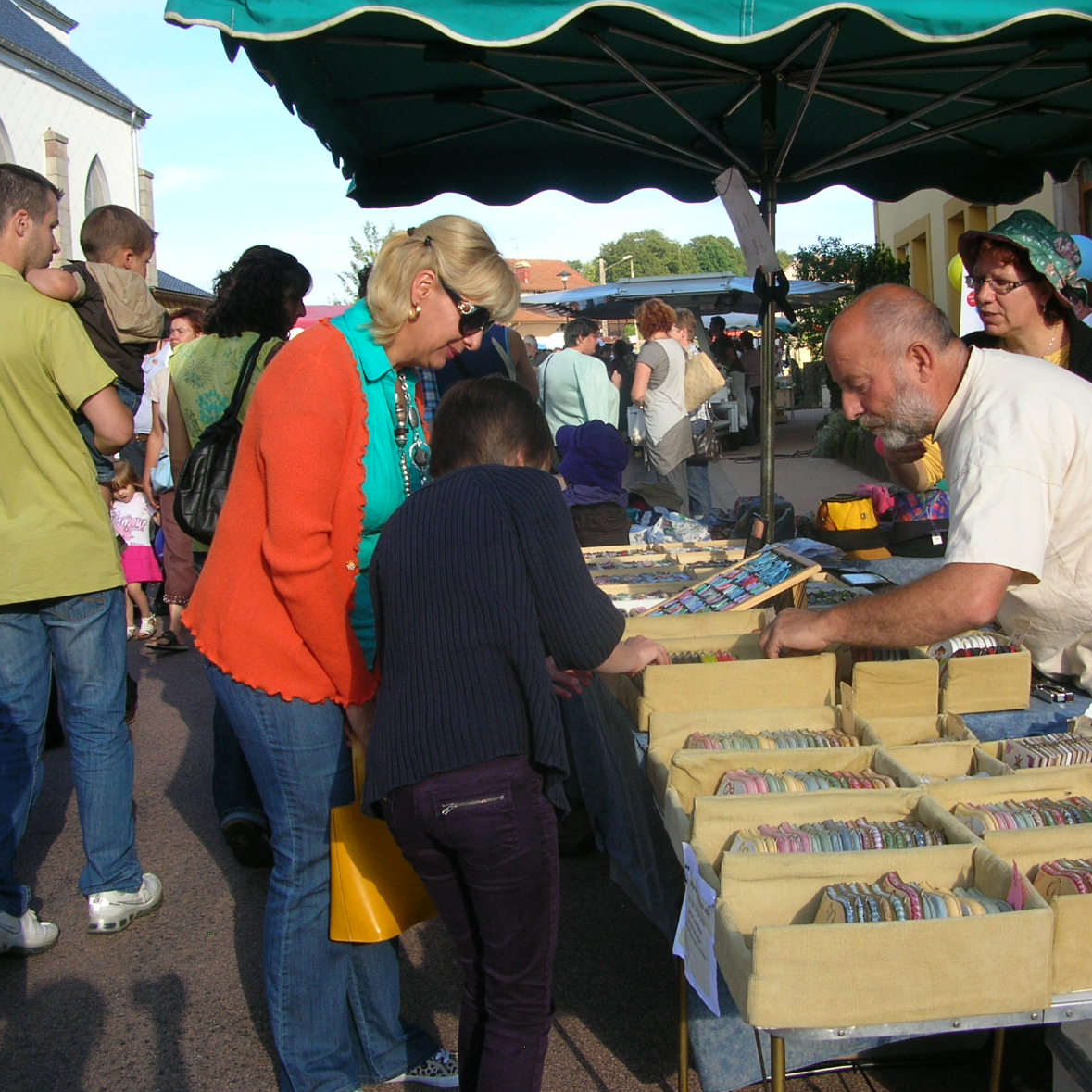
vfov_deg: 40.0
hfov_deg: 39.9
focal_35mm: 42
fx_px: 1499
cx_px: 630
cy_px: 554
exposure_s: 1/416
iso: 50
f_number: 2.8
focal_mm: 5.8
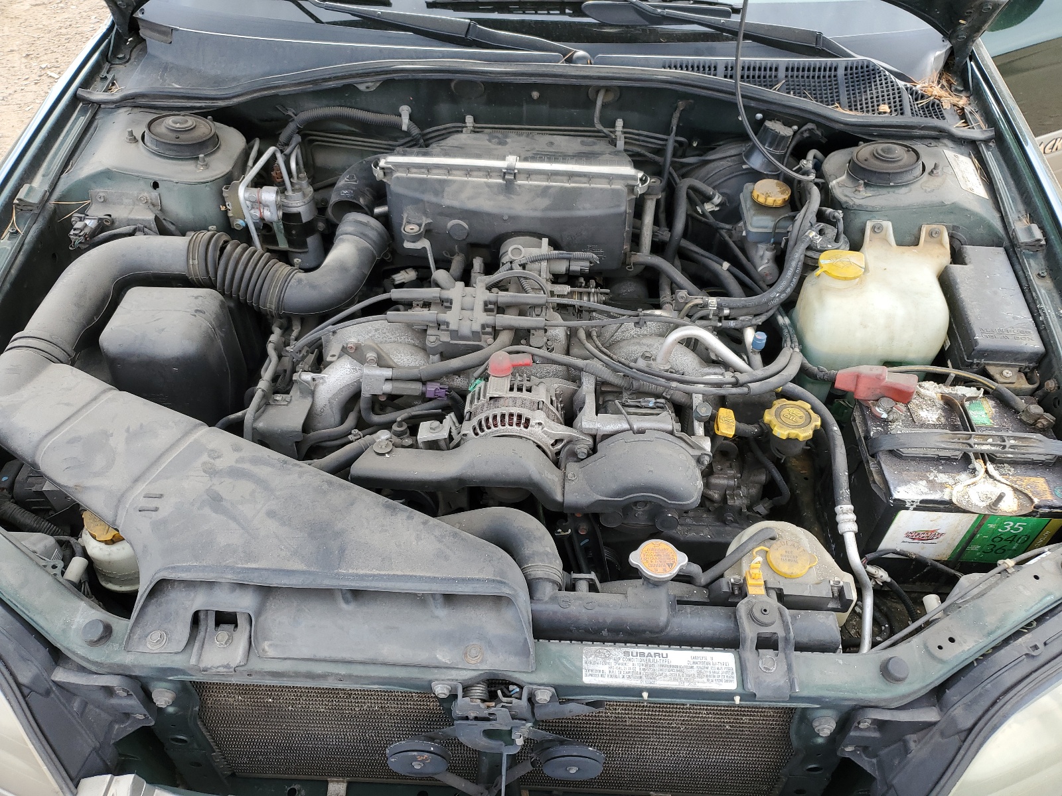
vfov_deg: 53.1
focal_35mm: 26
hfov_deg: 67.3
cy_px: 398
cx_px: 531
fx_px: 798
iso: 50
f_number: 1.5
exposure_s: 1/333
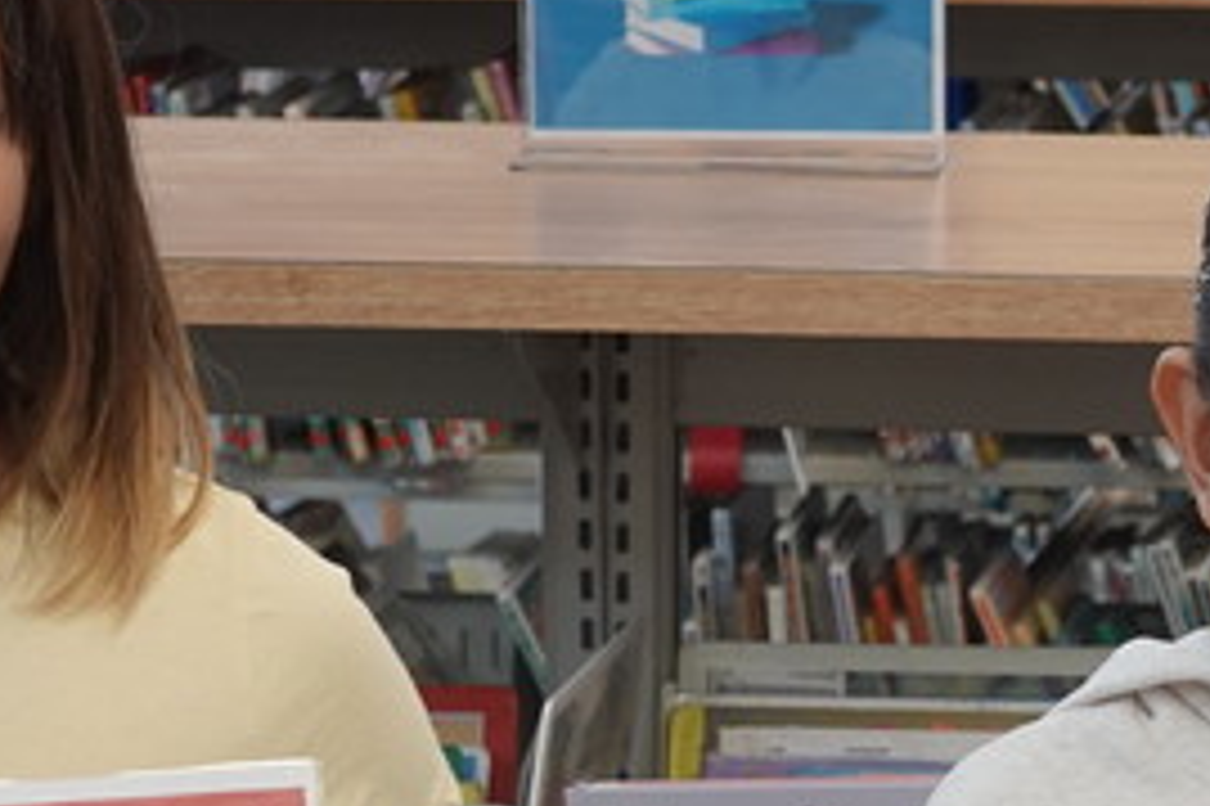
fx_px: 5878
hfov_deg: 11.6
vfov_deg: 7.8
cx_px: 1255
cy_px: 822
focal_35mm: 175
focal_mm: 16.92
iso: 250
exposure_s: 1/50
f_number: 3.2
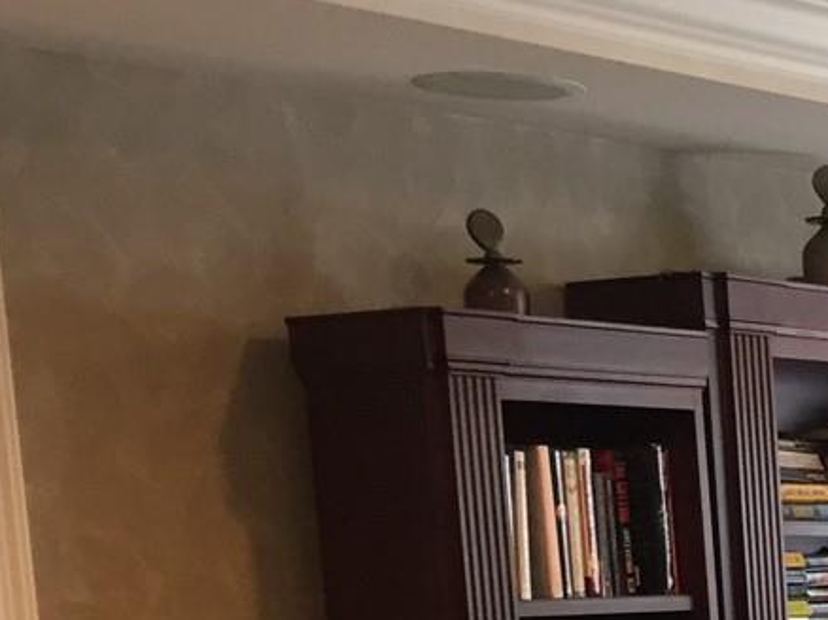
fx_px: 2534
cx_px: 1461
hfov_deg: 15.9
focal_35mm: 106
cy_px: 949
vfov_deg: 13.1
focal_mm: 4.15
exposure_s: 1/30
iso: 100
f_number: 2.2
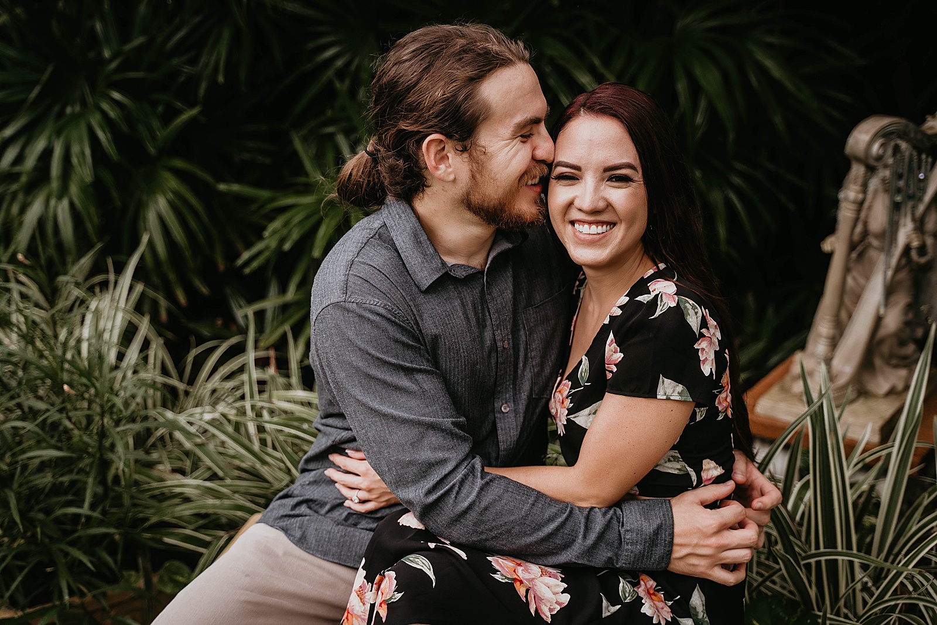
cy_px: 312
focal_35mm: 47
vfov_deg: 28.7
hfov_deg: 41.9
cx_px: 468
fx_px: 1223
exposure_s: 1/500
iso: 400
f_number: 2.8
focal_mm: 47
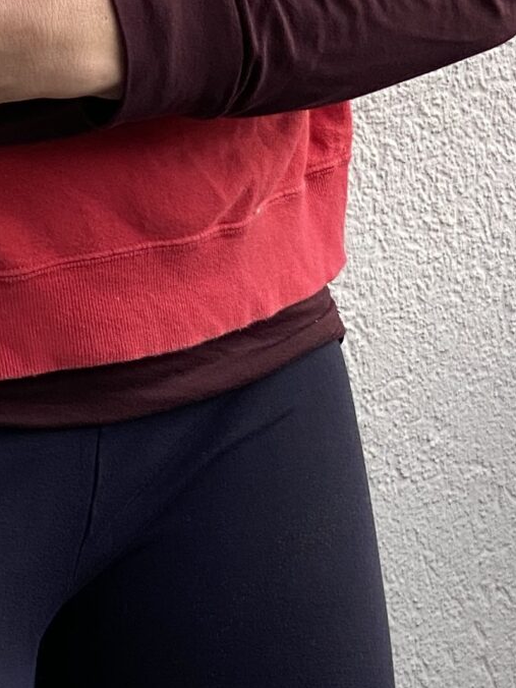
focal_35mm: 197
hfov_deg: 7.4
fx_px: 3915
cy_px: -457
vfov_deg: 9.6
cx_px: -312
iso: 20
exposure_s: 1/279
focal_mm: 6
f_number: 2
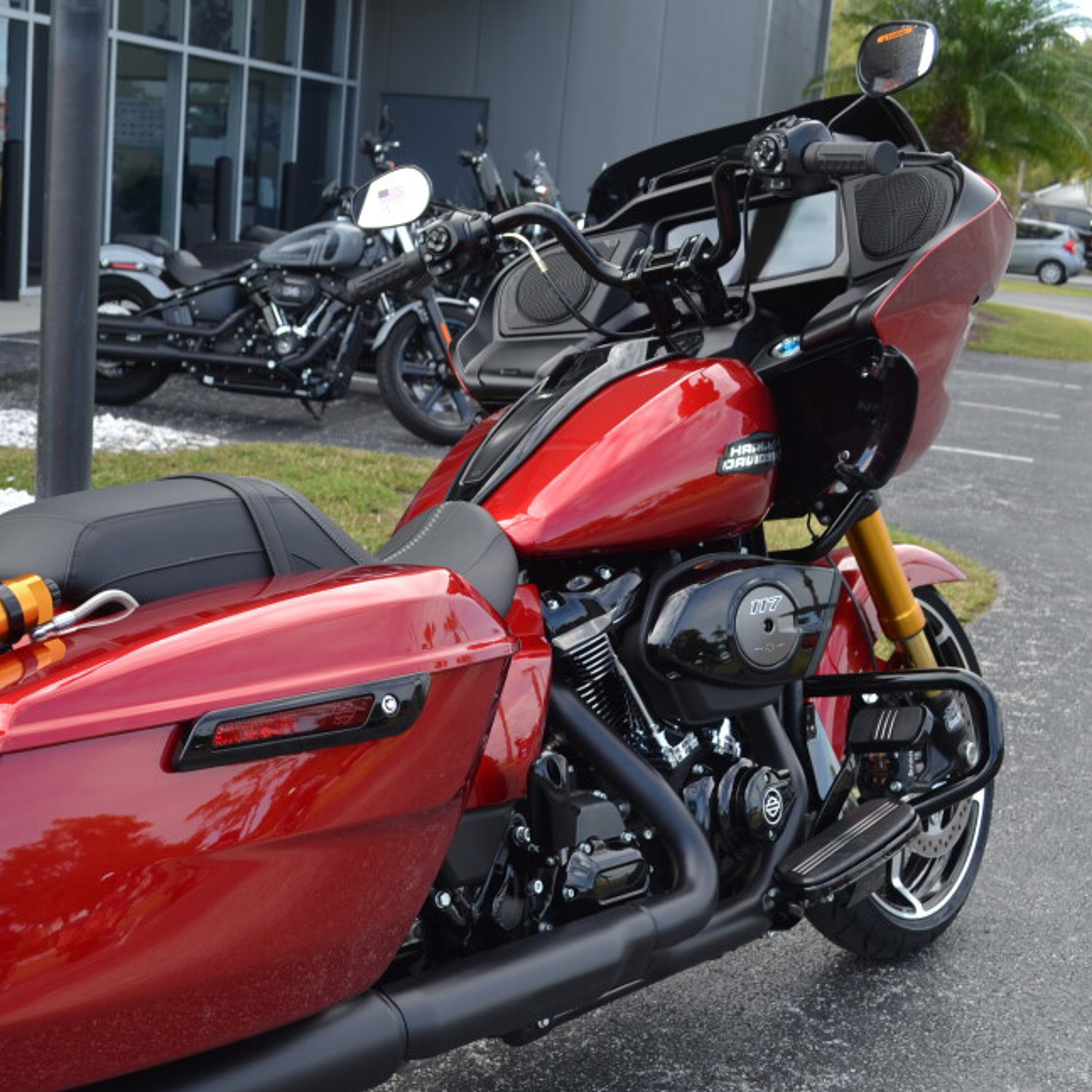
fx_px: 1856
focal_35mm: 52
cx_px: 353
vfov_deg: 32.7
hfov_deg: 32.5
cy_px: 672
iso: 110
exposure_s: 1/125
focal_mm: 22
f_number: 5.6
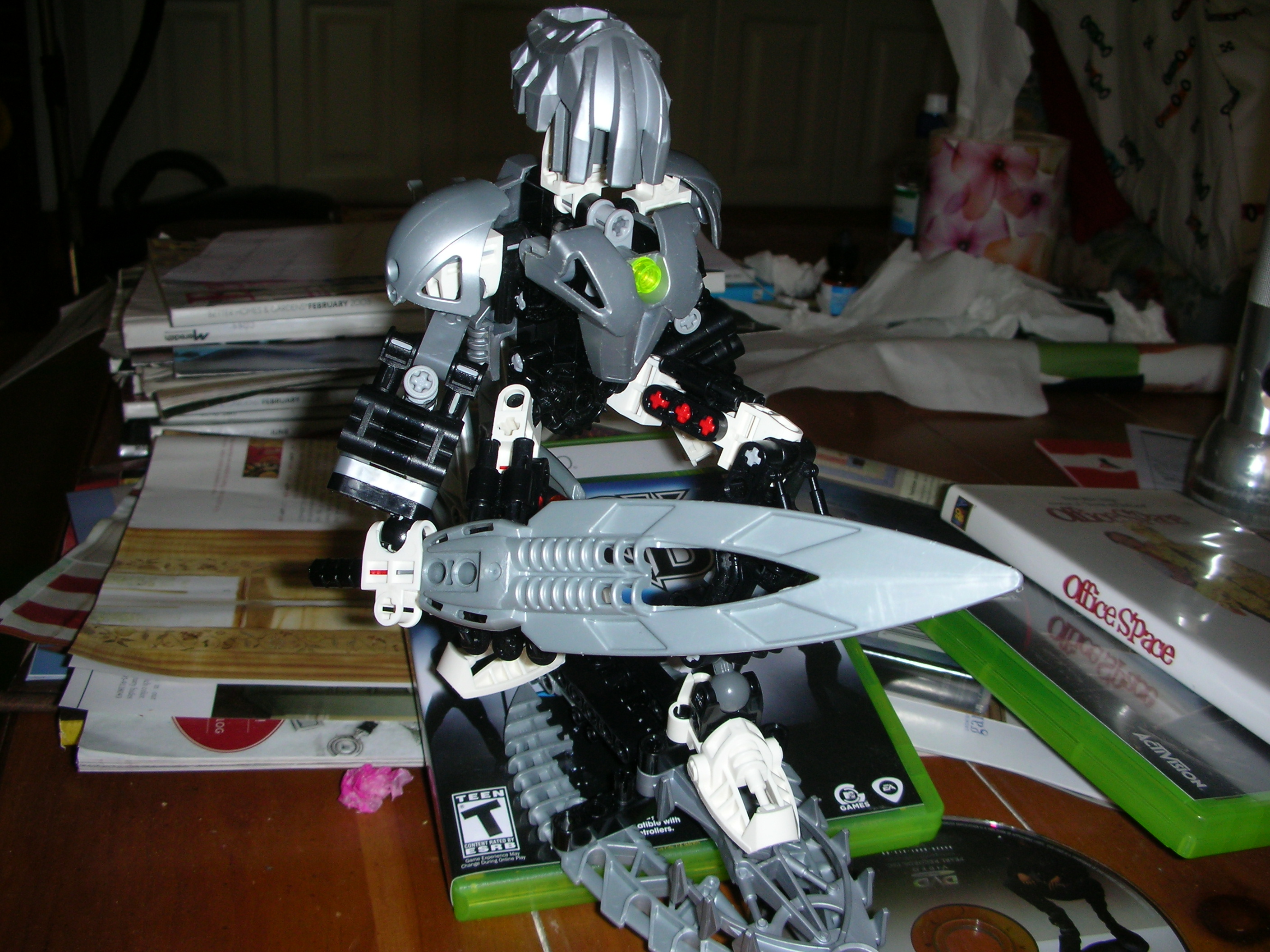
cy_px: 476
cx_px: 635
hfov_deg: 52.6
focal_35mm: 35
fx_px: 1284
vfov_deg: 40.7
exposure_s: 1/60.1
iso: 50
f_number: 3
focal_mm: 5.8
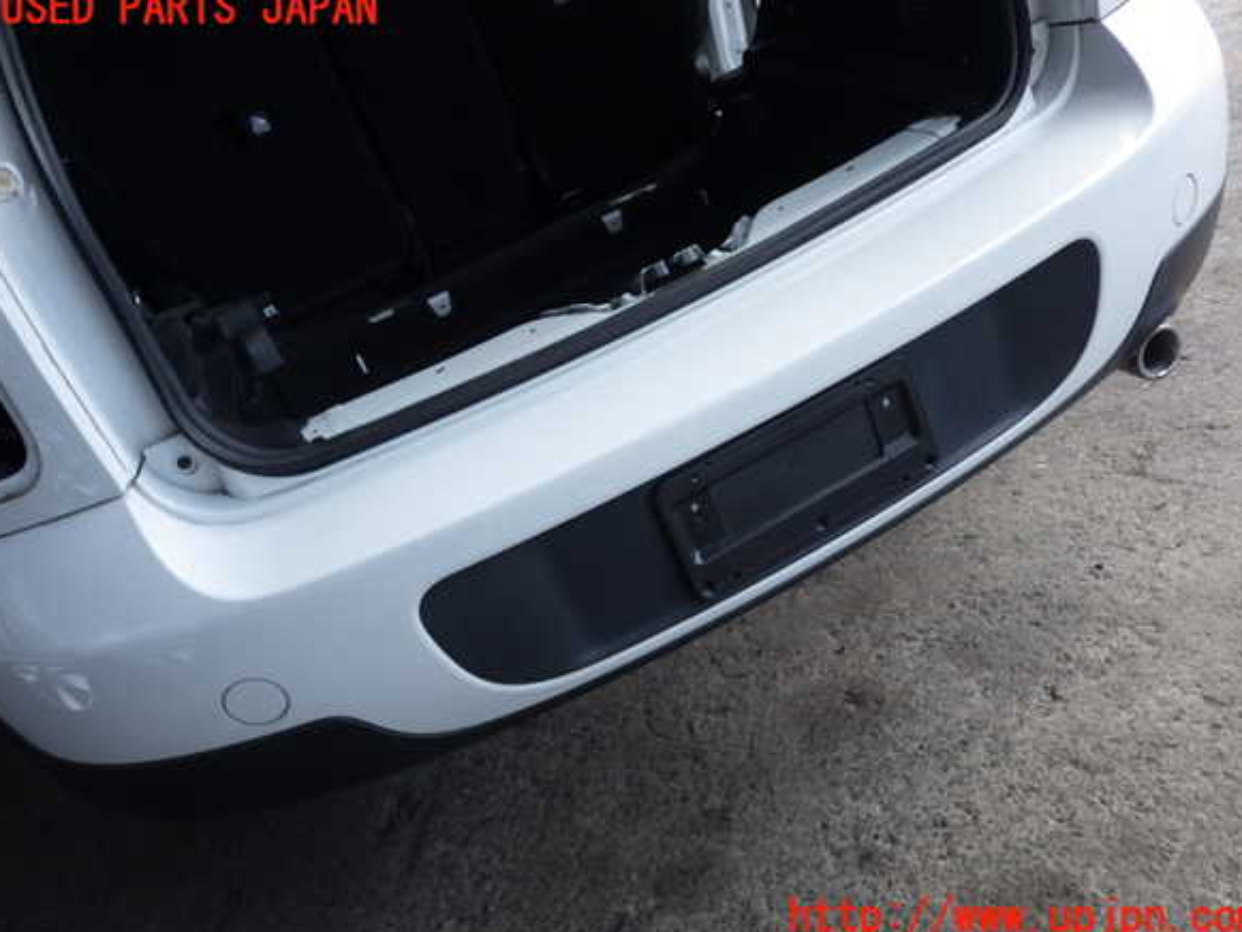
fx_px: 1148
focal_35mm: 32
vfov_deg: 44.2
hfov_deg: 56.8
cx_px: 631
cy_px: 464
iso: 125
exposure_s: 1/160
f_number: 3.1
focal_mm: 5.5
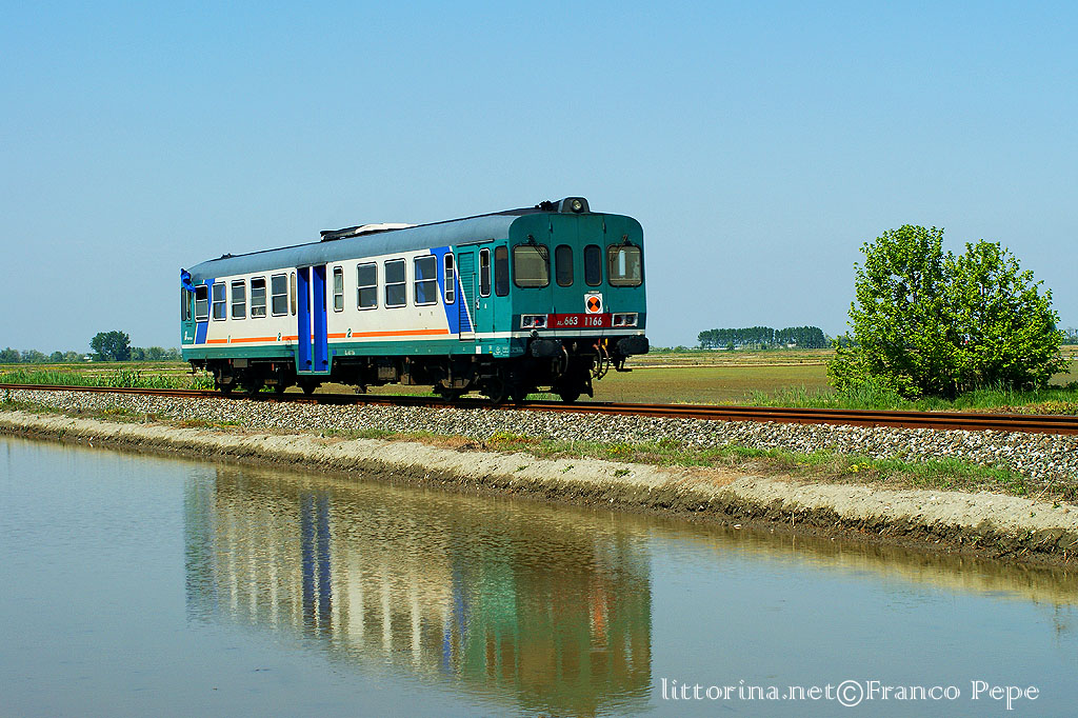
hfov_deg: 29.9
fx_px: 2020
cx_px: 539
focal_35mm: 68
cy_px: 359
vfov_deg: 20.1
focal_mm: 45
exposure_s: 1/640
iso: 200
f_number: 8
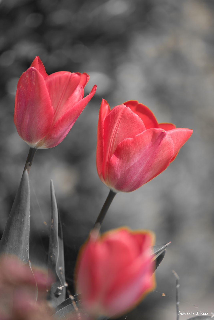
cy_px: 160
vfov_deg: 6.9
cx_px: 107
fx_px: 2672
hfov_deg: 4.6
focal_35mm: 300
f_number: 3.5
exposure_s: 1/1600
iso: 100
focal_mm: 300
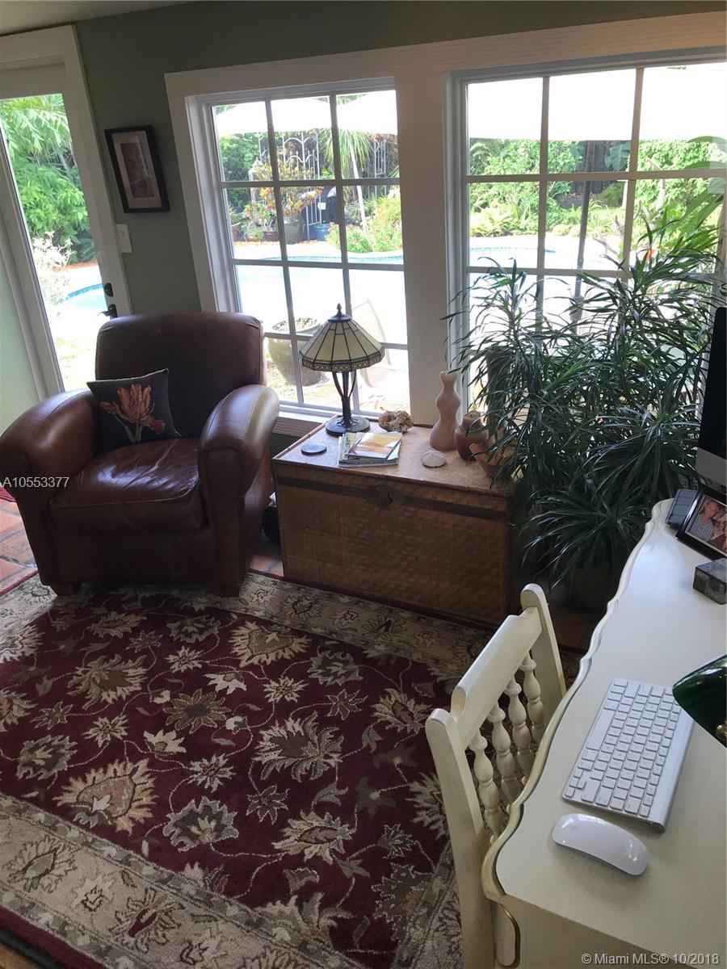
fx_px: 784
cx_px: 364
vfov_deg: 63.4
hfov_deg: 49.7
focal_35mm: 28
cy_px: 484
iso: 25
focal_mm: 3.99
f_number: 1.8
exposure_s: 1/60
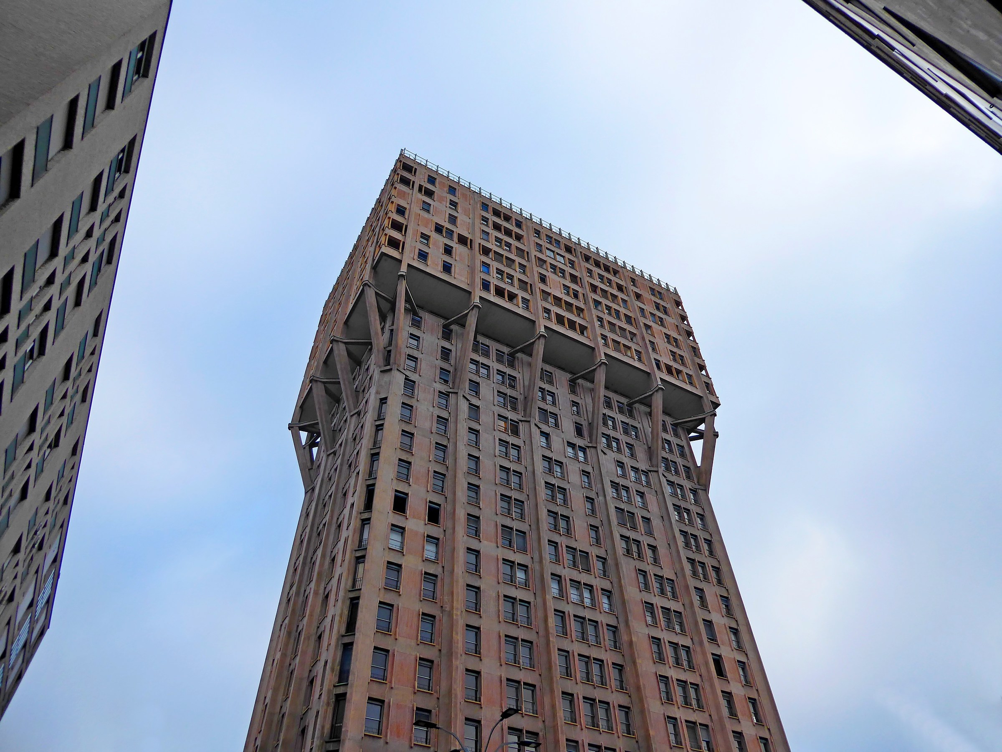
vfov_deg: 54.9
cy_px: 376
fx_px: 724
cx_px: 501
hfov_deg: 69.4
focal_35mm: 25
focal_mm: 4.3
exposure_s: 1/400
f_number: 3.3
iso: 80
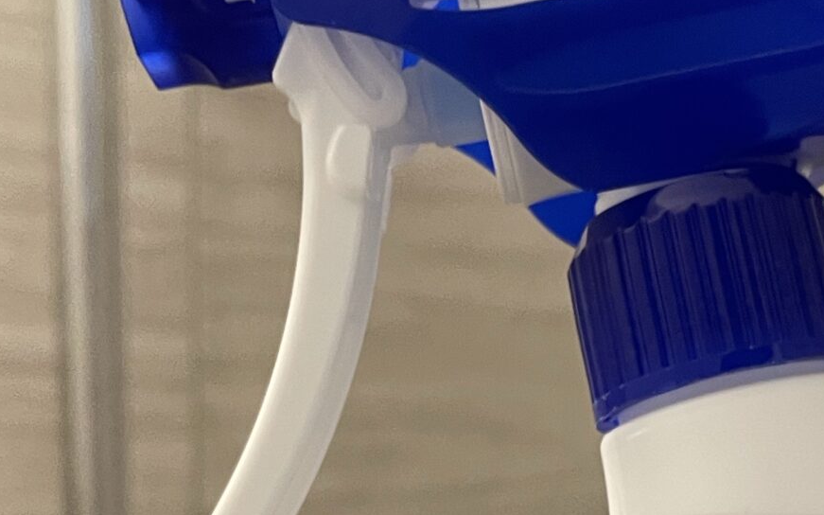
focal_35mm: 81
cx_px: 655
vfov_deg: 14.9
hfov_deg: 25.1
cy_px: 791
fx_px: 1819
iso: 200
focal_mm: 4.2
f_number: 1.6
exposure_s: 1/60
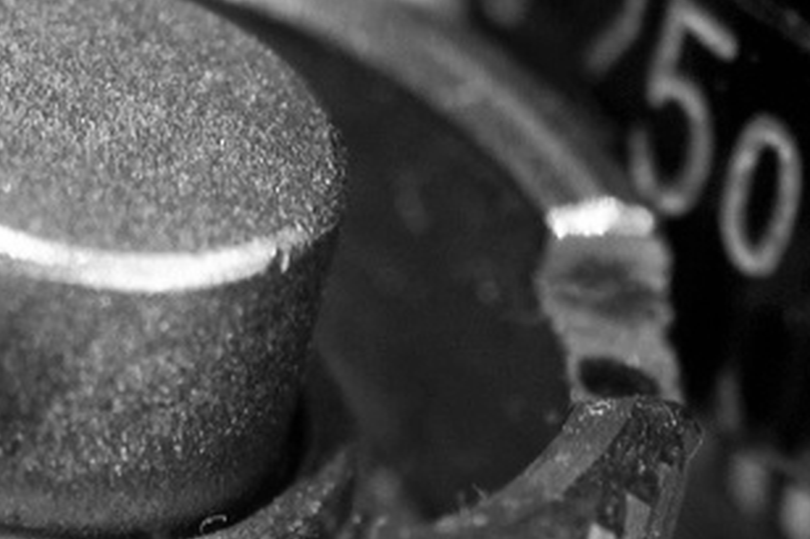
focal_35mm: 1040
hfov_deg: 2.0
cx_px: 1249
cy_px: 1123
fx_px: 23386
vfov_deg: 1.3
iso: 400
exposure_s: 2
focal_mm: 200
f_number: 4
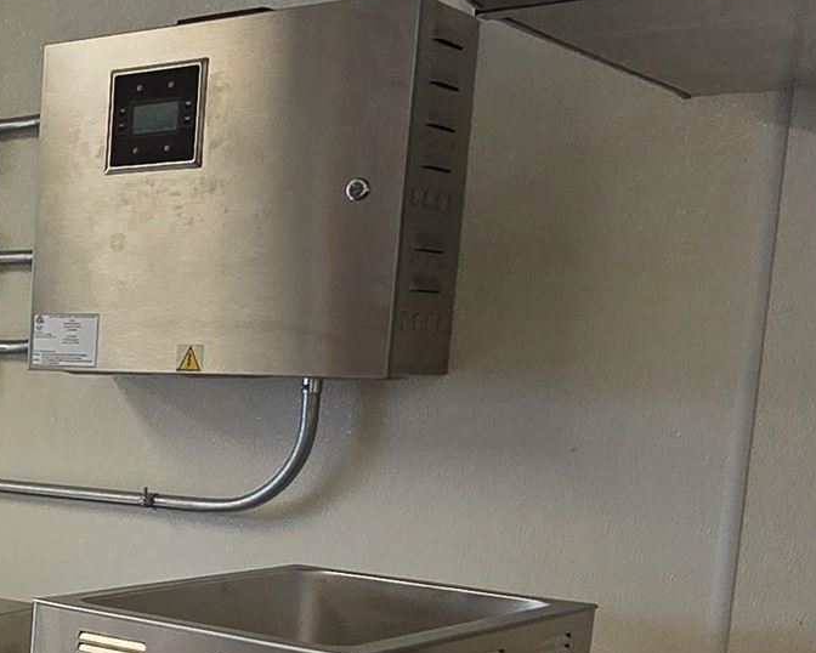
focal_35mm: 58
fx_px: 1401
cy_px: 563
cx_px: -339
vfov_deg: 25.6
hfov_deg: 25.9
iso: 64
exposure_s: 1/120
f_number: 2.2
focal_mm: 2.2
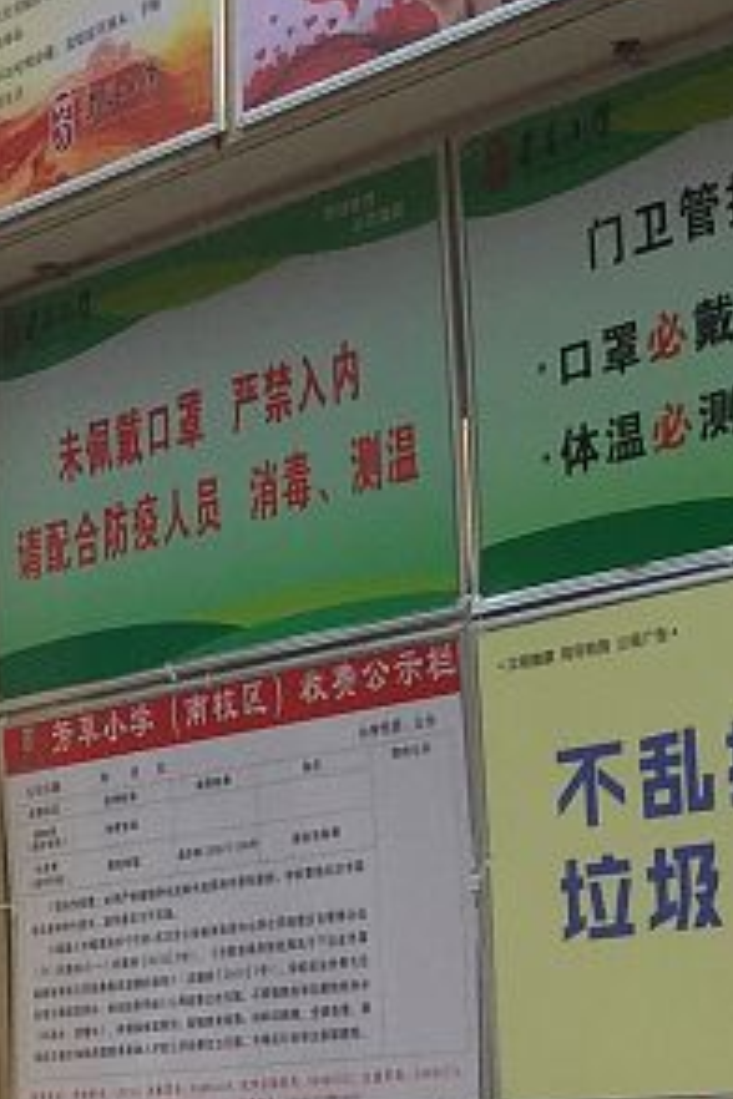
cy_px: 856
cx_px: -1245
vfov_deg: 16.5
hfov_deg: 9.4
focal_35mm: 123
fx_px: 3756
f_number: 2.2
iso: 32
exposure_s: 1/465
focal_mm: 4.15
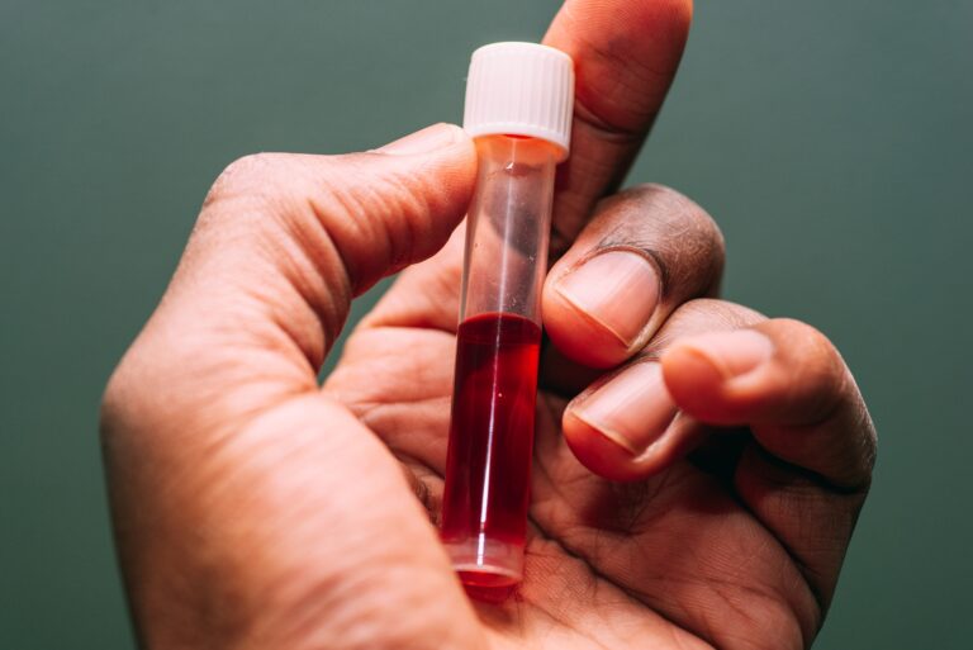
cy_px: 325
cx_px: 486
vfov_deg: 13.7
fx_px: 2704
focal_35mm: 100
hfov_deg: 20.4
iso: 200
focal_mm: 100
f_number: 5.6
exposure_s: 1/160
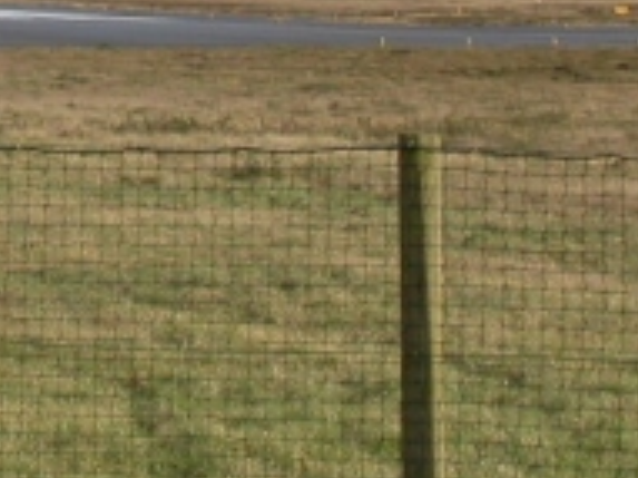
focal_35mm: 315
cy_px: -331
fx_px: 5802
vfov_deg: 4.7
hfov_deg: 6.3
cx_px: -160
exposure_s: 1/442
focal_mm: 18.2
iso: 100
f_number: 6.6
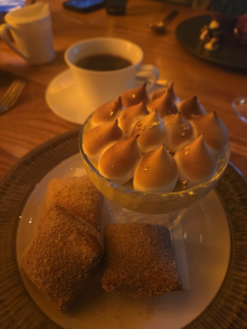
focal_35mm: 23
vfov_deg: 73.9
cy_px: 164
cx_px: 124
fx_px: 219
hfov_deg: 58.9
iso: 800
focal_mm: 5.4
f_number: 1.8
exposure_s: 1/24
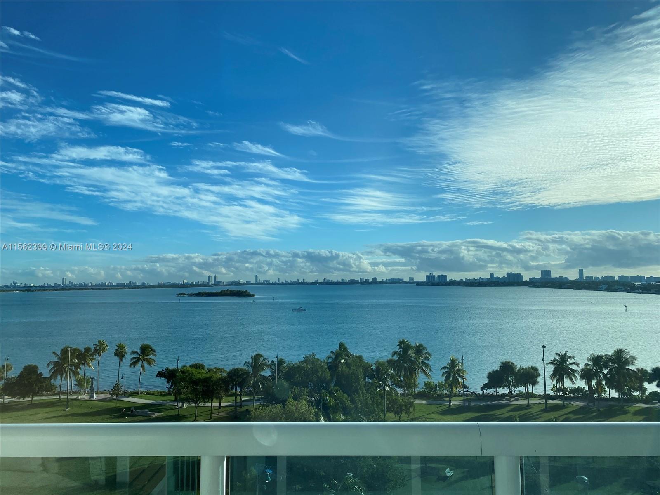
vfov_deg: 53.1
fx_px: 496
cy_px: 248
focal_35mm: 26
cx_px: 330
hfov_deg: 67.3
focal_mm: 4.25
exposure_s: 1/4115
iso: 32
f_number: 1.8
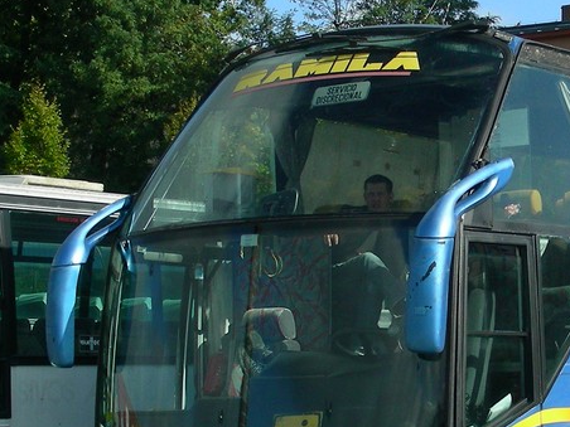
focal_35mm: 120
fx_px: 1976
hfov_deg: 16.1
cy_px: 296
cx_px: 555
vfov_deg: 12.3
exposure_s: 1/664
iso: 50
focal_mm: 8.8
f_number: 4
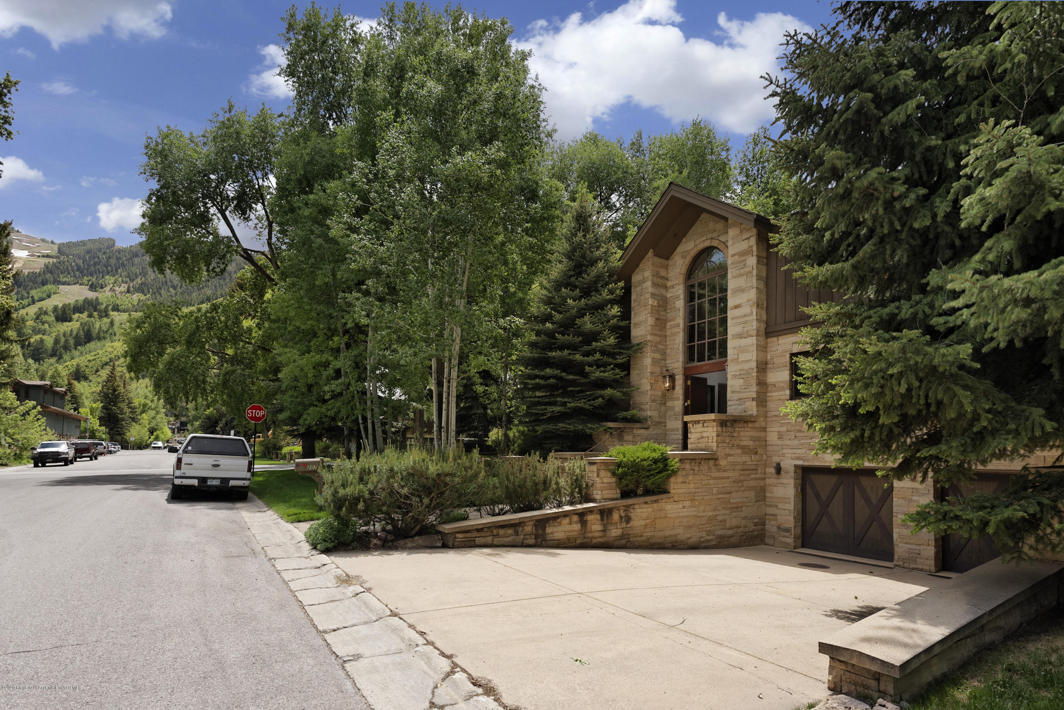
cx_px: 532
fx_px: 503
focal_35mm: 17
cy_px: 355
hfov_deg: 93.3
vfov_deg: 70.5
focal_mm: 17
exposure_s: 1/1000
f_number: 7.1
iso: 320
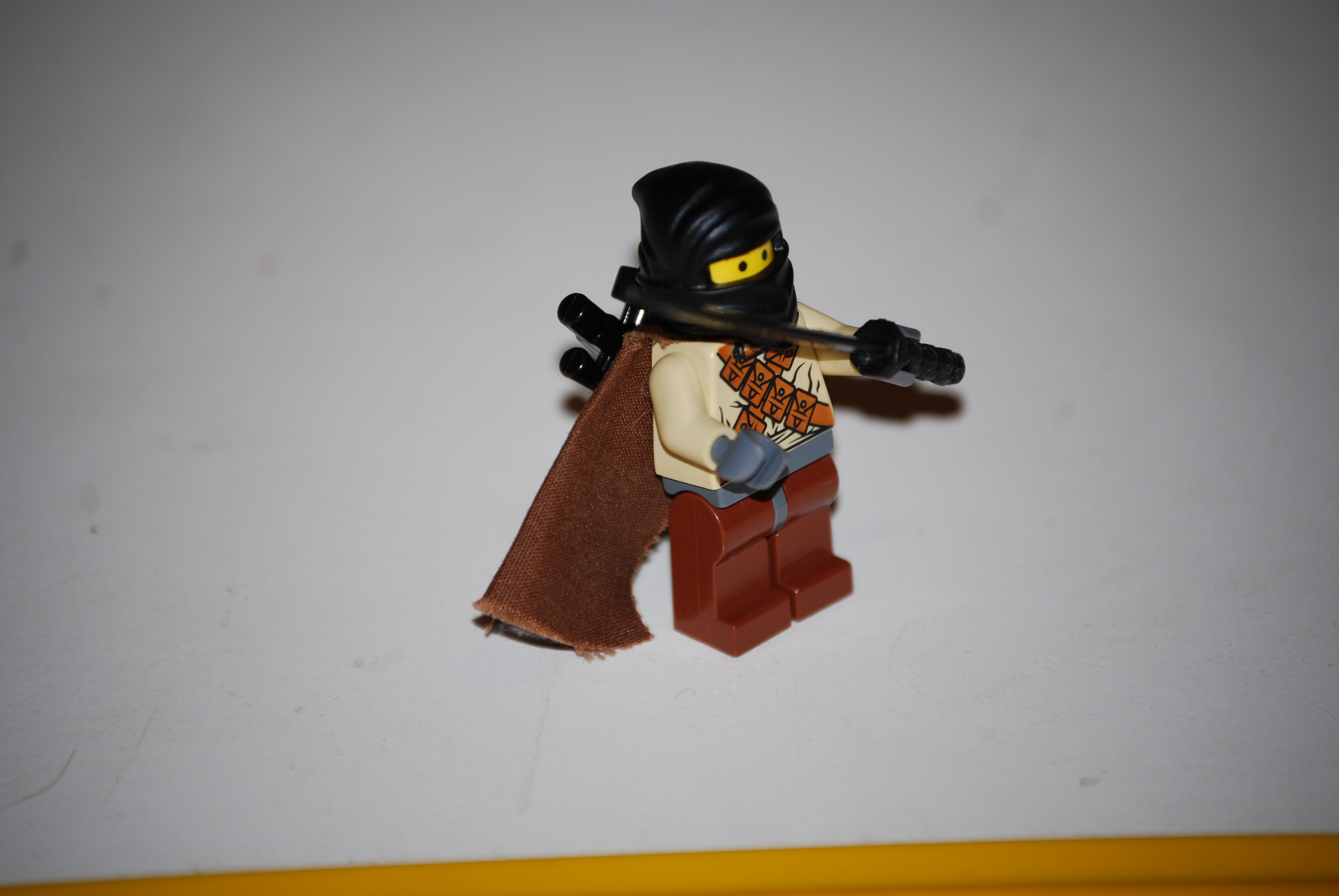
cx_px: 670
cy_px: 448
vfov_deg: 7.1
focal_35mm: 195
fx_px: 7262
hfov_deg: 10.5
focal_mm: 130
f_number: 5
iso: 200
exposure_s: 1/60
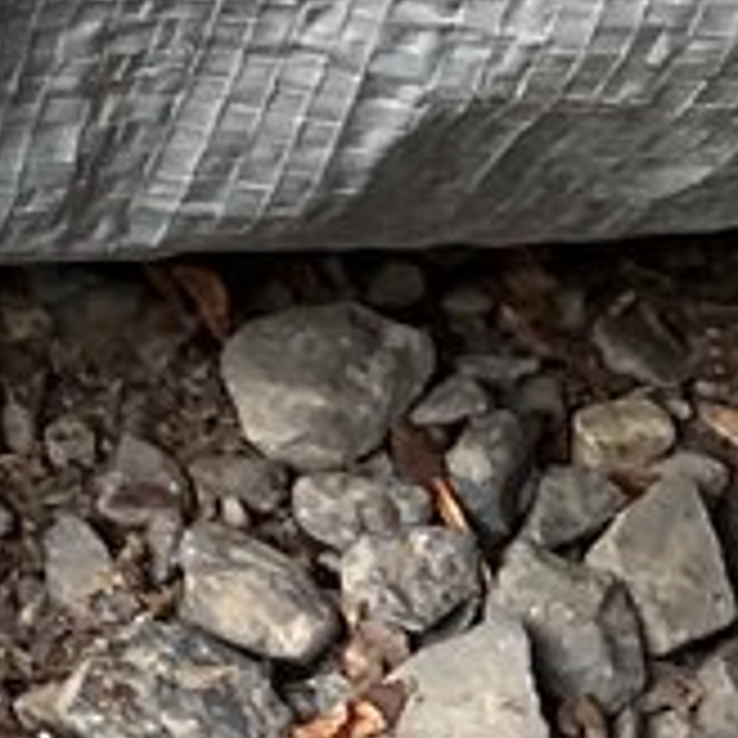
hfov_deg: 6.9
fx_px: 5717
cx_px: -1109
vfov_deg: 7.3
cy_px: -349
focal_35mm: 237
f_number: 1.8
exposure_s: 1/120
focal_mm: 3
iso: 50
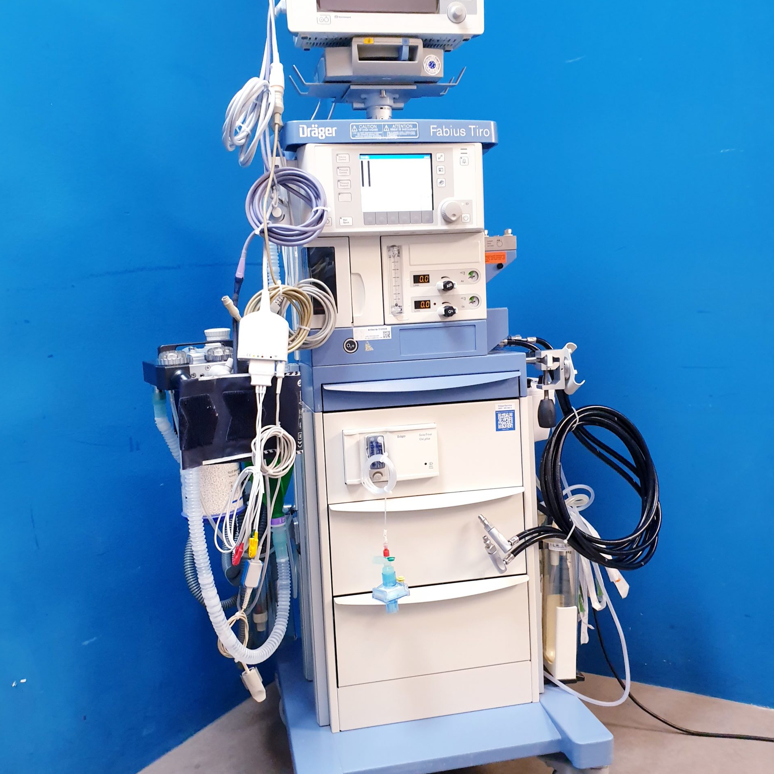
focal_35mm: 31
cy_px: 384
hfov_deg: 52.5
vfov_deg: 52.5
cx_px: 387
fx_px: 784
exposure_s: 1/50
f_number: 2.4
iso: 400
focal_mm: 4.3
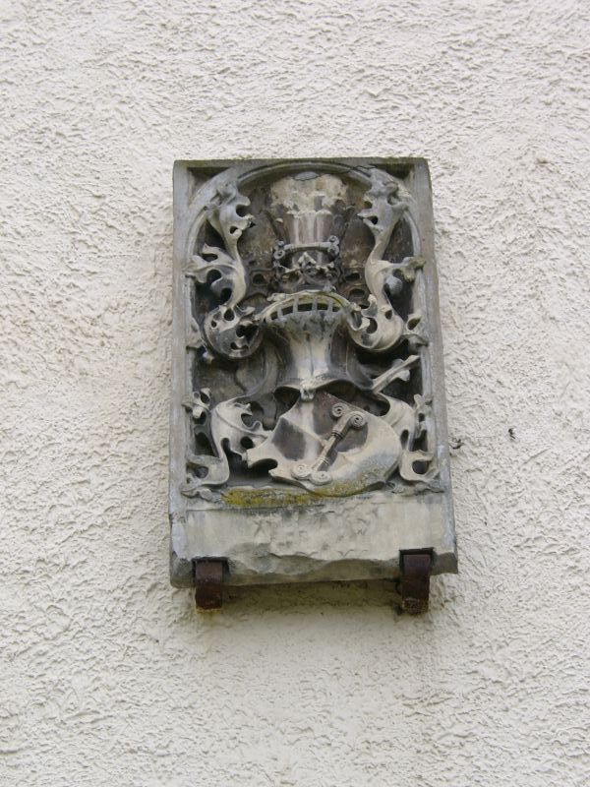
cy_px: 394
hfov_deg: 14.8
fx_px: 2273
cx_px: 295
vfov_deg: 19.6
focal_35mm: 100
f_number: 4
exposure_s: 1/171
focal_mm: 20.74
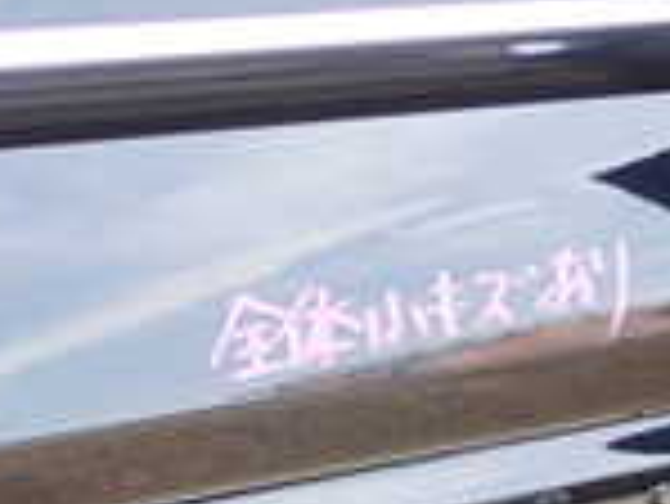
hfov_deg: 16.3
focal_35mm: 121
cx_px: 301
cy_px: 990
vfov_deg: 11.2
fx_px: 2344
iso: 100
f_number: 3.2
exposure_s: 1/125
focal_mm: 5.4
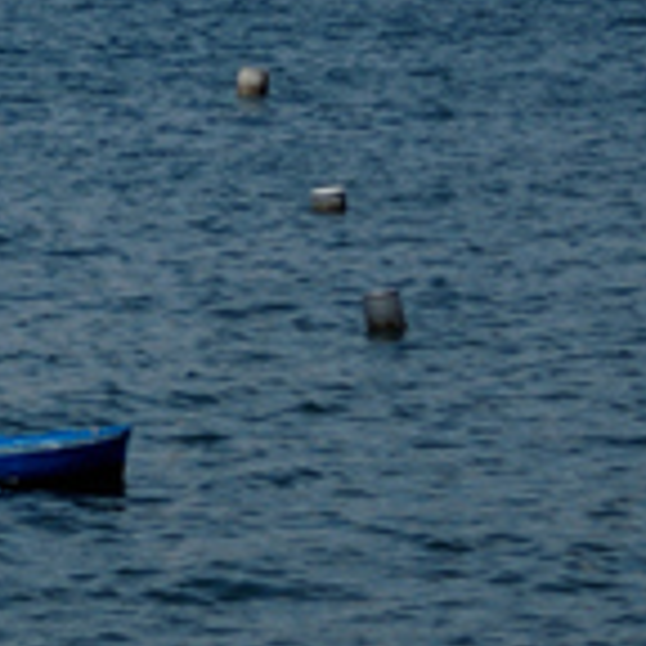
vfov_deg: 3.4
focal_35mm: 516
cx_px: -278
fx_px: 10895
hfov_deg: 3.4
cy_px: -258
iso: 100
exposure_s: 1/320
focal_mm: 25.5
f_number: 5.6
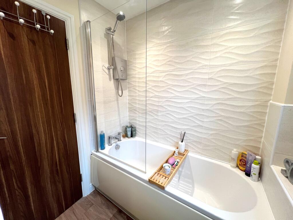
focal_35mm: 13
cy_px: 110
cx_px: 146
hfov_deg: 106.2
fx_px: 110
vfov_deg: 89.9
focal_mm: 1.57
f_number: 1.8
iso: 160
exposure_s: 1/100
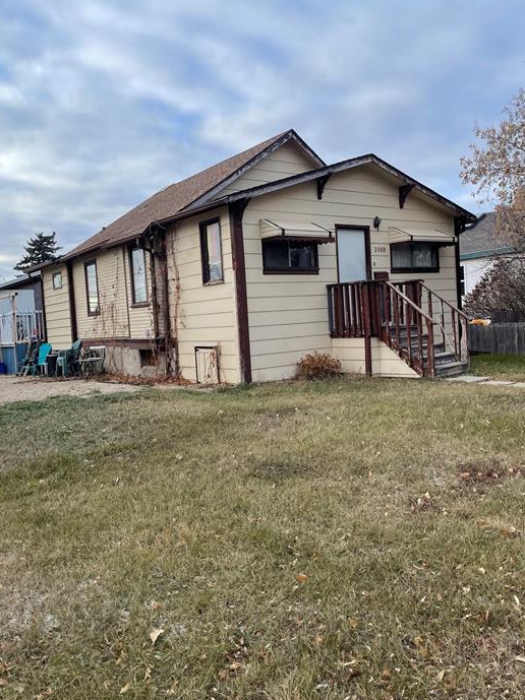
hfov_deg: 48.2
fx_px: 587
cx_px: 265
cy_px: 348
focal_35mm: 29
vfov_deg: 61.7
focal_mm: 4.2
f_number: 1.6
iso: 32
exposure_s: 1/744
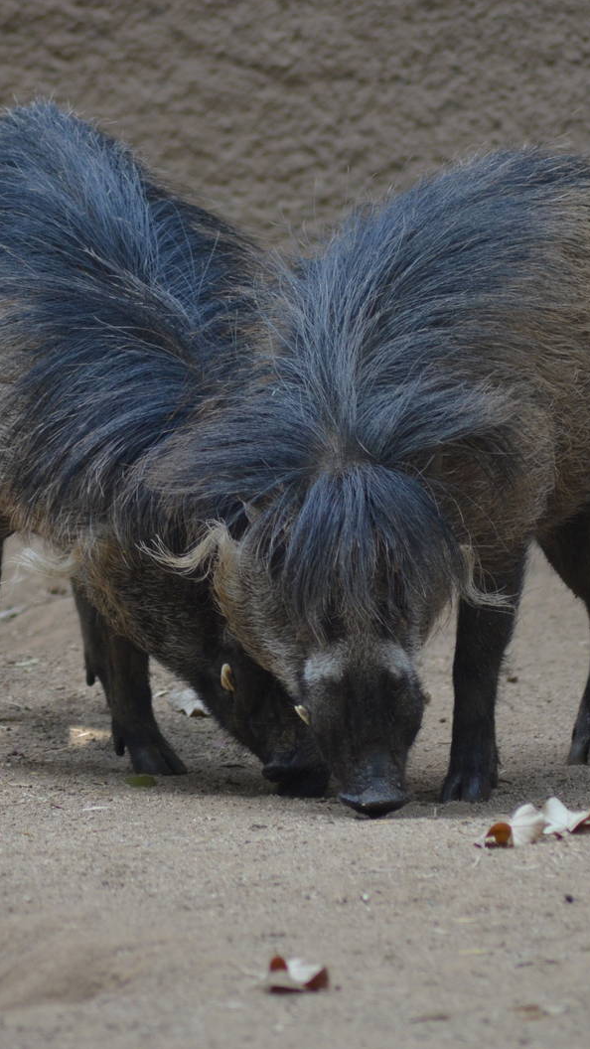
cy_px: 524
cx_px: 300
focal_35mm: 570
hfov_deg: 2.1
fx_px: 15853
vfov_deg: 3.8
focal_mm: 240
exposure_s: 1/640
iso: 800
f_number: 5
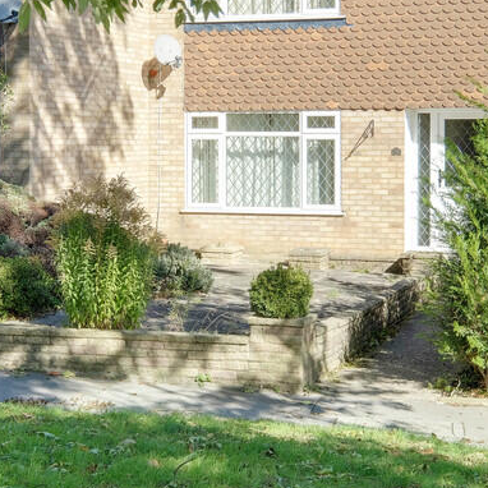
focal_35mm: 82
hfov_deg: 21.1
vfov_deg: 21.0
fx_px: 1308
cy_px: 154
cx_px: 249
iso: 400
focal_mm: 24
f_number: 9
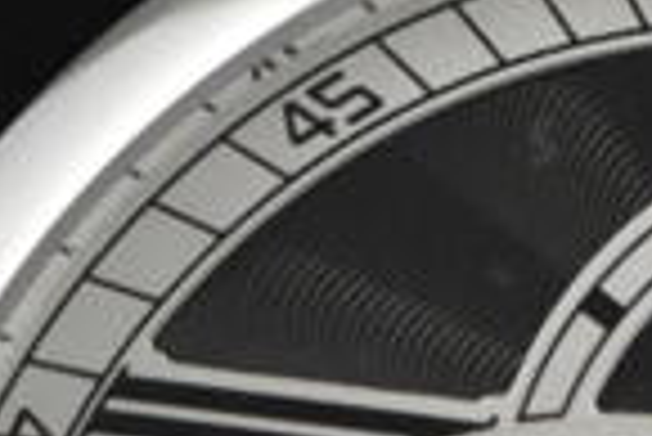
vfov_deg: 1.2
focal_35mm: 1112
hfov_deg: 1.9
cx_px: 715
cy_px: 791
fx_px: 20151
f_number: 3.3
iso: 1600
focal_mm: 105
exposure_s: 1/2000
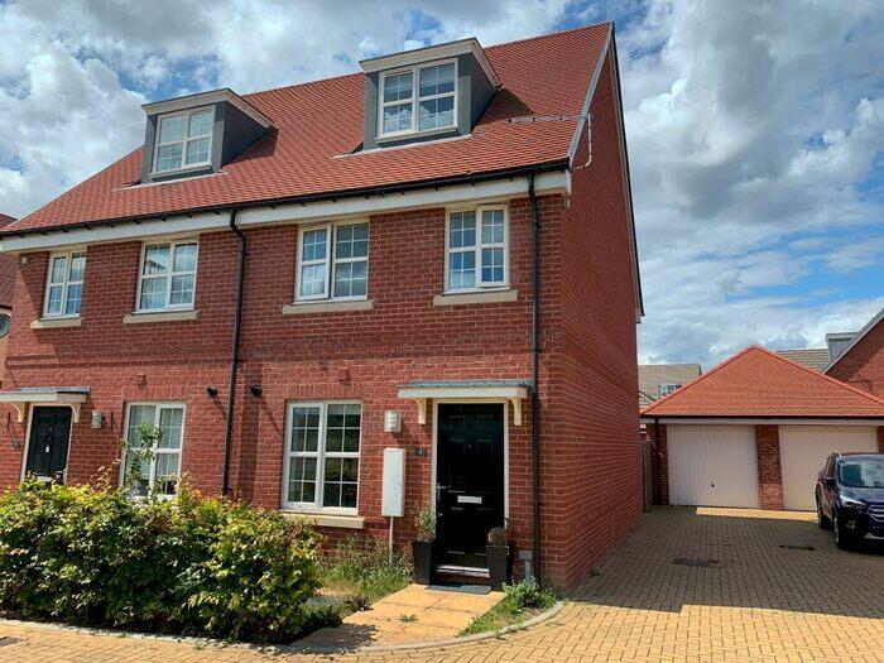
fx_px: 664
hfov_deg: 67.3
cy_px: 332
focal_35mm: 26
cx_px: 442
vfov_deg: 53.1
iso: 25
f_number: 1.8
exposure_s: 1/2309
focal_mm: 4.25
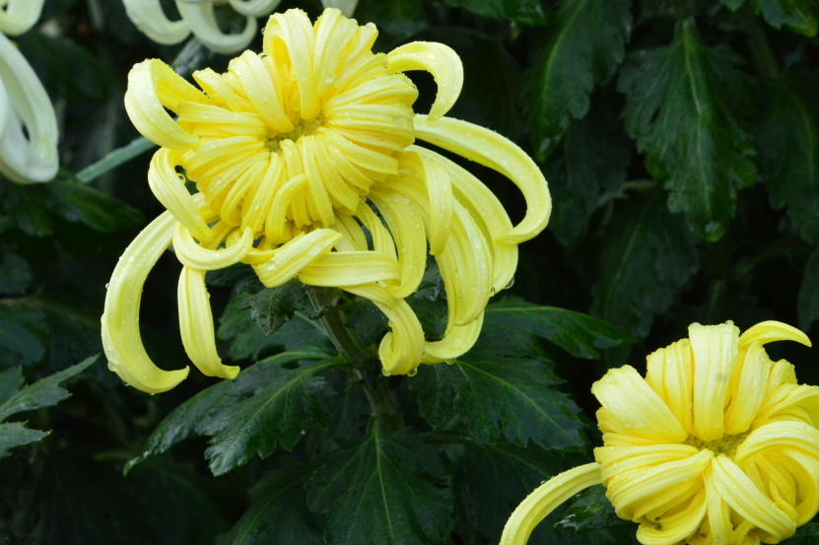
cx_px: 449
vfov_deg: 9.9
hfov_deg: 14.8
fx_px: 3152
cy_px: 313
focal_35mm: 139
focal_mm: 75
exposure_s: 1/250
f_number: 16
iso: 1800
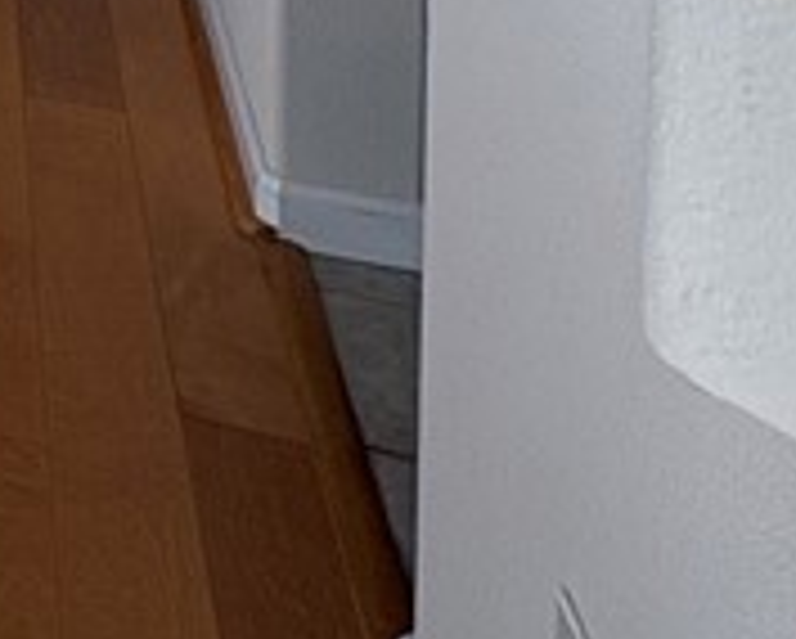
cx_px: -787
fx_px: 1863
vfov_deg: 14.3
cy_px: -828
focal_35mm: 79
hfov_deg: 17.5
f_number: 2.2
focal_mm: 2.22
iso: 64
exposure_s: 1/304
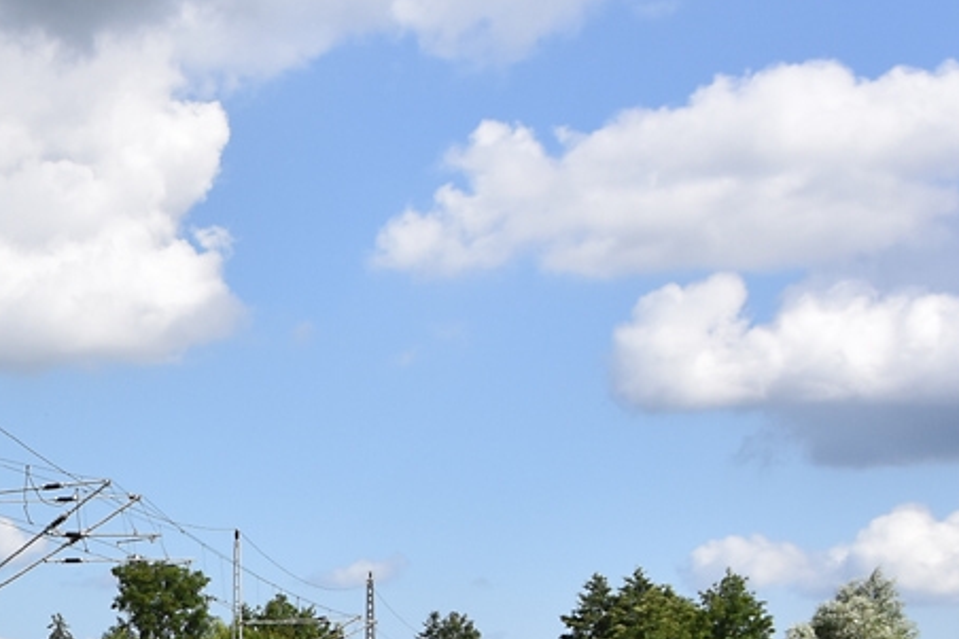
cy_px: 585
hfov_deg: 20.3
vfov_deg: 14.2
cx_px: -151
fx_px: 2530
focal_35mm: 95
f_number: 7.1
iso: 320
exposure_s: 1/1250
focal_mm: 26
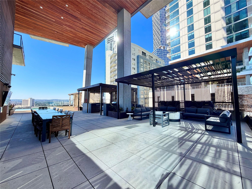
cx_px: 126
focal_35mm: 14
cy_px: 94
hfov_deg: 102.1
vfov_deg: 85.7
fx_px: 102
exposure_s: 1/502
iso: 64
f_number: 2.2
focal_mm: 2.22
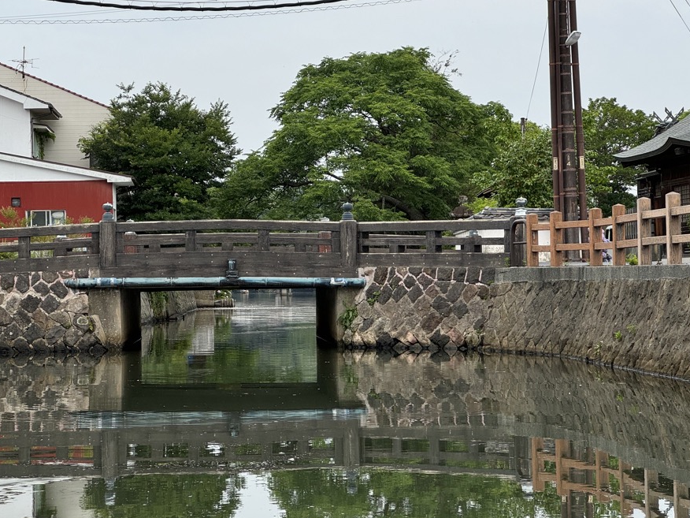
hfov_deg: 21.8
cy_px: 240
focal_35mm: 90
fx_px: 1794
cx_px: 295
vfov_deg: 16.4
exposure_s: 1/415
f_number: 2.8
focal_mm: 9
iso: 25
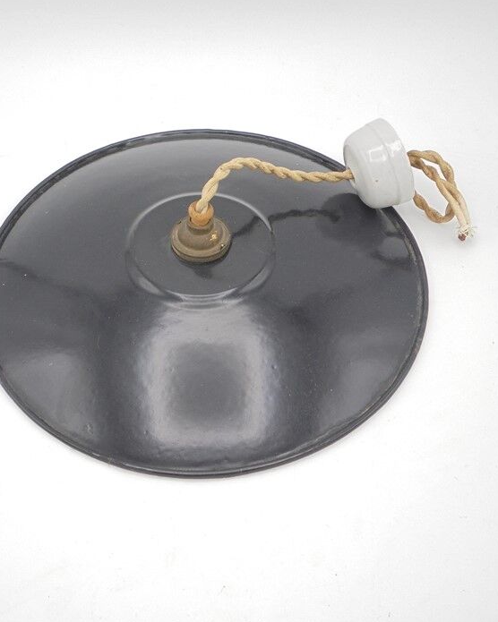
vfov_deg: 38.7
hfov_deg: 31.4
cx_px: 209
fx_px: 884
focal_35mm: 48
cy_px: 283
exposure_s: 1/100
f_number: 4.2
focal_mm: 6.9
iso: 100
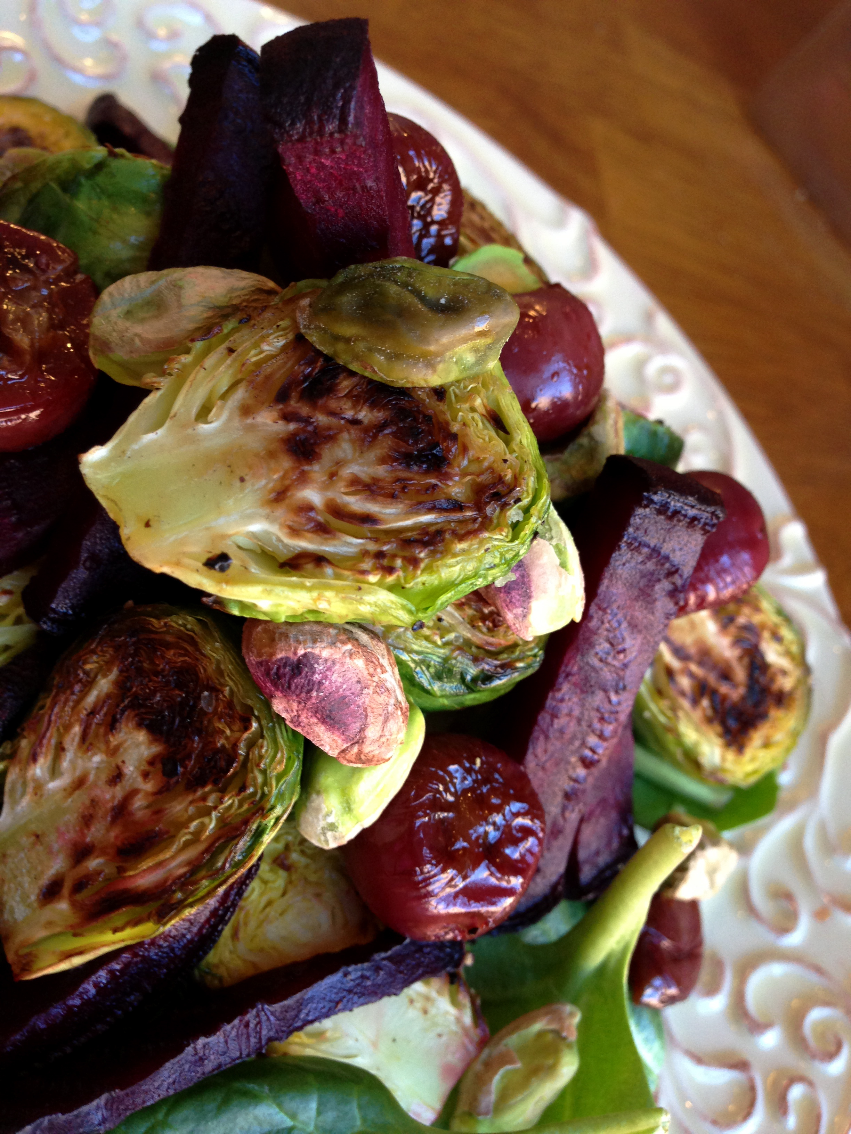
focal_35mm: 33
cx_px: 426
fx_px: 1082
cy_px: 567
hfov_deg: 42.9
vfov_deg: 55.4
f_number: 2.4
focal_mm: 4.13
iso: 100
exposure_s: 1/20
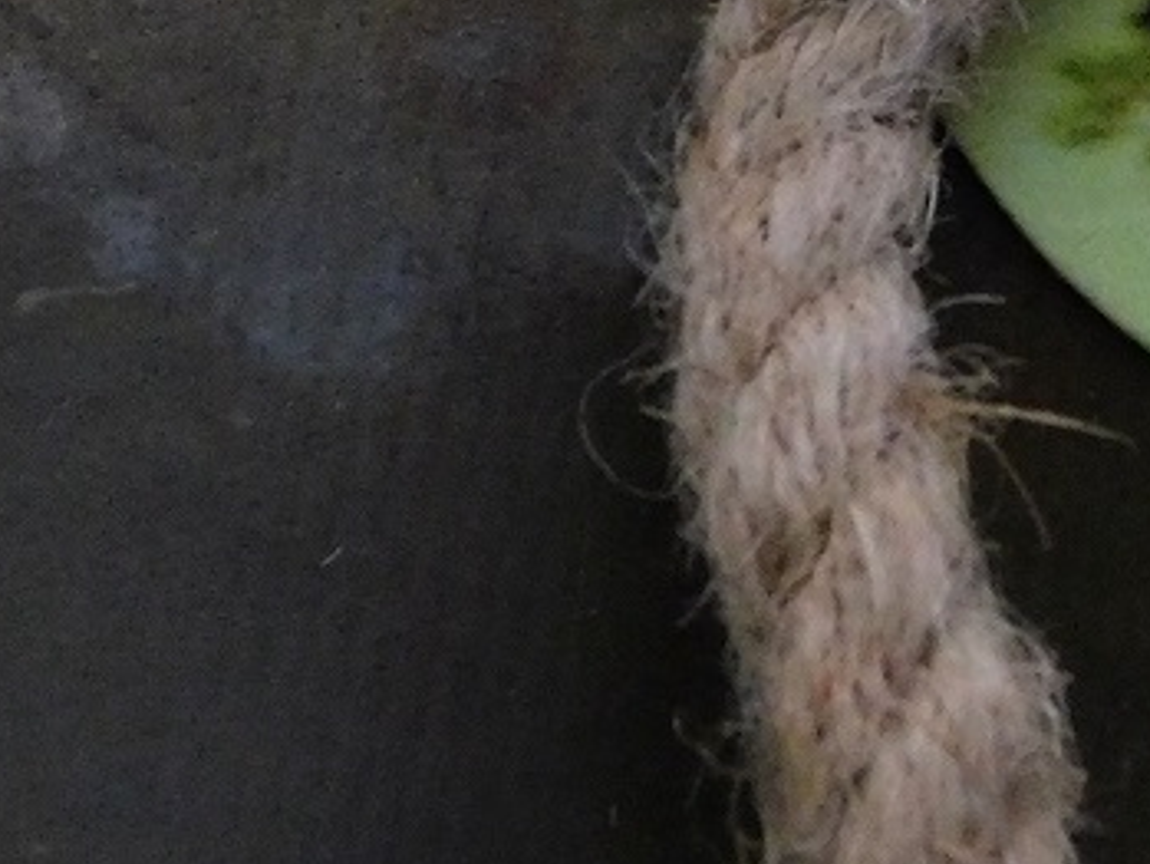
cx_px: 1536
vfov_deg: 0.9
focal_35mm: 1698
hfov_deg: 1.2
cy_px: -340
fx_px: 56430
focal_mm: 91.2
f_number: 6
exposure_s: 1/50
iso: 800
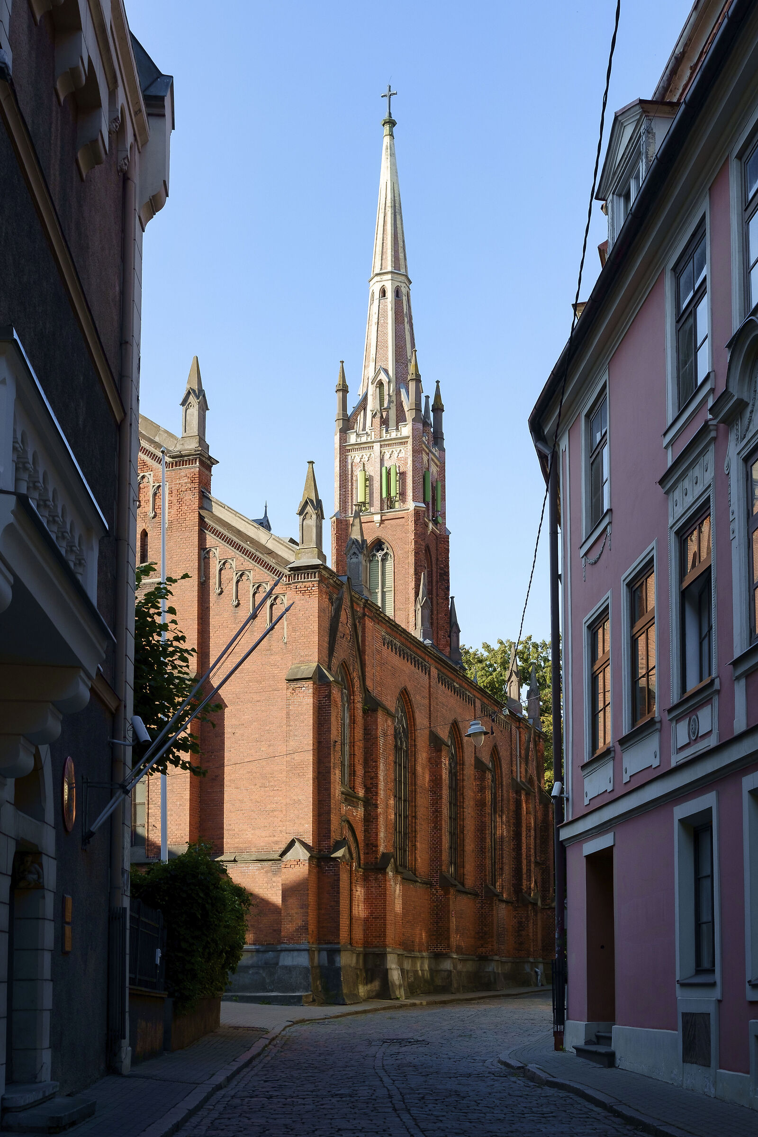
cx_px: 379
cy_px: 568
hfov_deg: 32.6
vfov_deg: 47.4
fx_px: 1295
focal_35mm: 41
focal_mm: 27
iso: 250
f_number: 5.6
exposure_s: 1/250
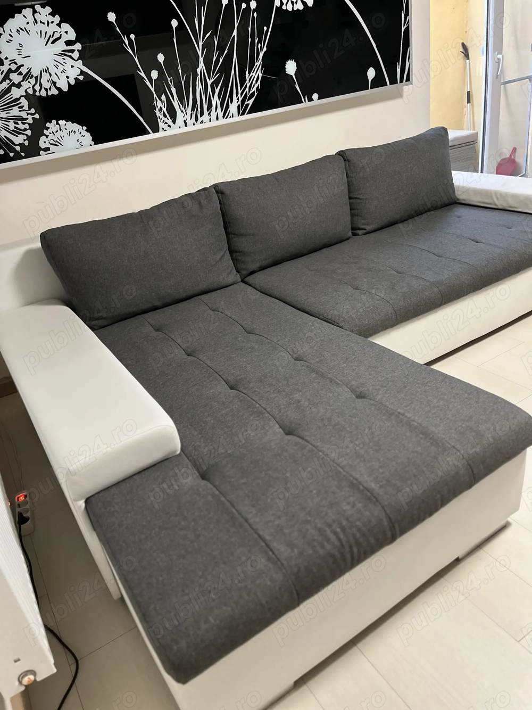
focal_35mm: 26
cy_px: 355
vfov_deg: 67.3
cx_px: 266
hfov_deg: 53.0
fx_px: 533
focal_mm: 5.1
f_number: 1.6
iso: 400
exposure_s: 1/33
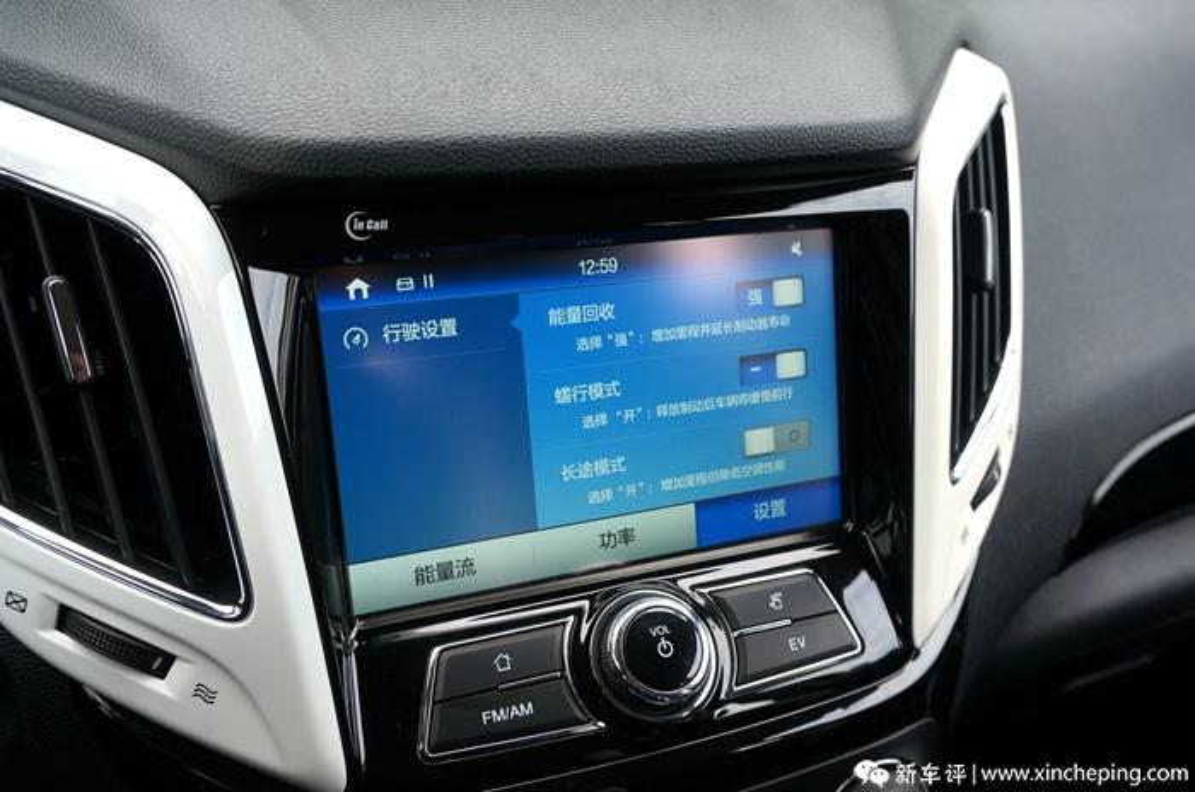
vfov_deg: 41.6
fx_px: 1044
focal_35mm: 32
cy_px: 396
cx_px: 598
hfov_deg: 59.6
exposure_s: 1/80
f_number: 5.6
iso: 100
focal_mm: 21
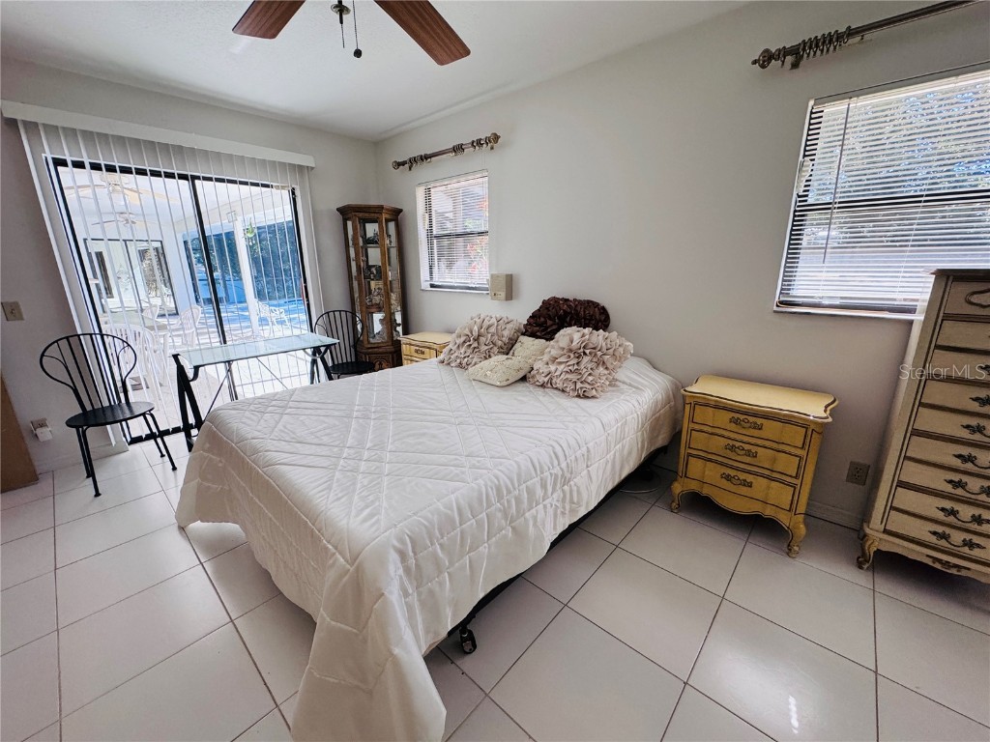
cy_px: 371
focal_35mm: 14
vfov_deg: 85.7
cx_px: 495
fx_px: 400
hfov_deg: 102.1
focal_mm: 2.22
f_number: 2.2
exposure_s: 1/120
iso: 200
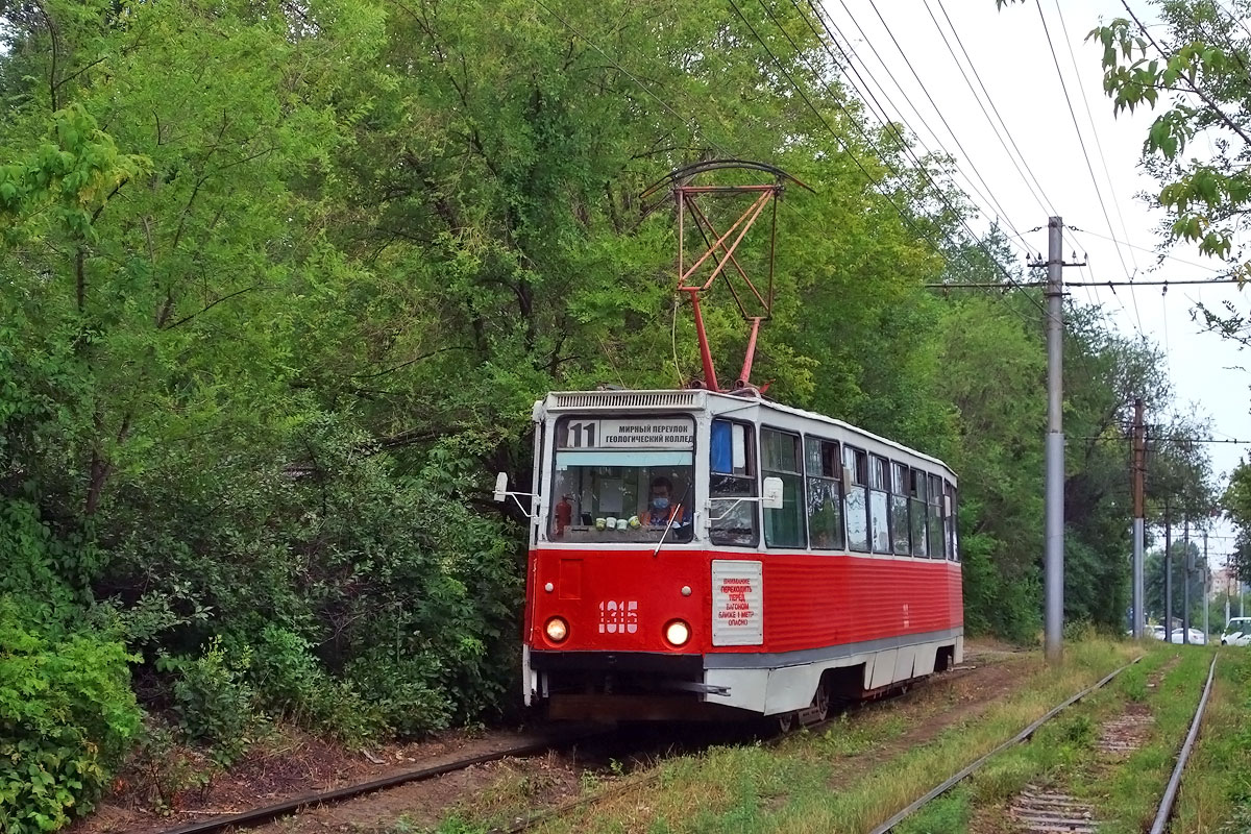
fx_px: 1598
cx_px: 626
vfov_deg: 29.2
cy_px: 417
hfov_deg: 42.7
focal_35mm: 46
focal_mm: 16.99
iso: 200
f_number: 3.2
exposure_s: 1/500
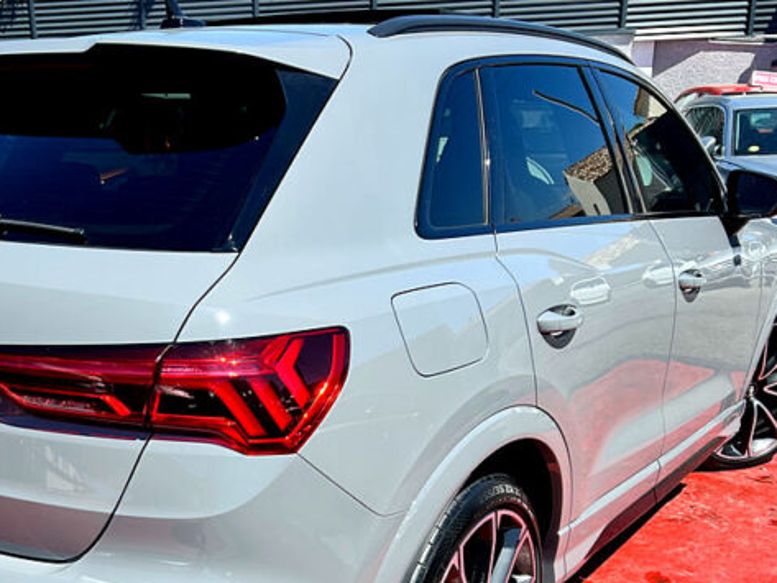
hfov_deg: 42.1
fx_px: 988
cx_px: 233
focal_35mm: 44
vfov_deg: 32.3
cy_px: 429
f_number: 1.5
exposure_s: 1/2915
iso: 50
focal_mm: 5.7
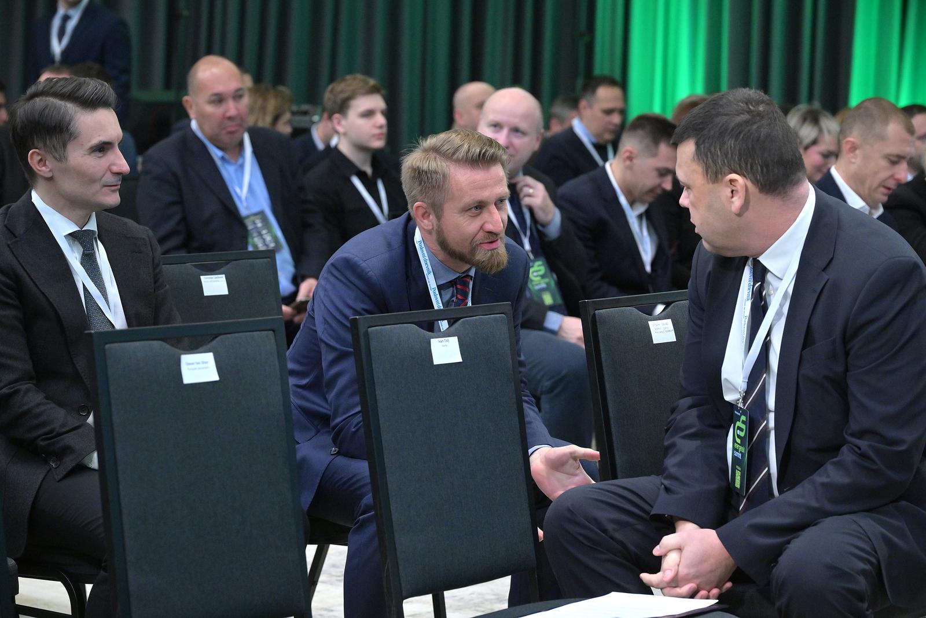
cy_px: 309
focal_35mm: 94
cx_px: 463
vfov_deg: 14.6
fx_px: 2418
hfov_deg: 21.7
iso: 2000
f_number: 5
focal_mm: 94
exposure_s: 1/100
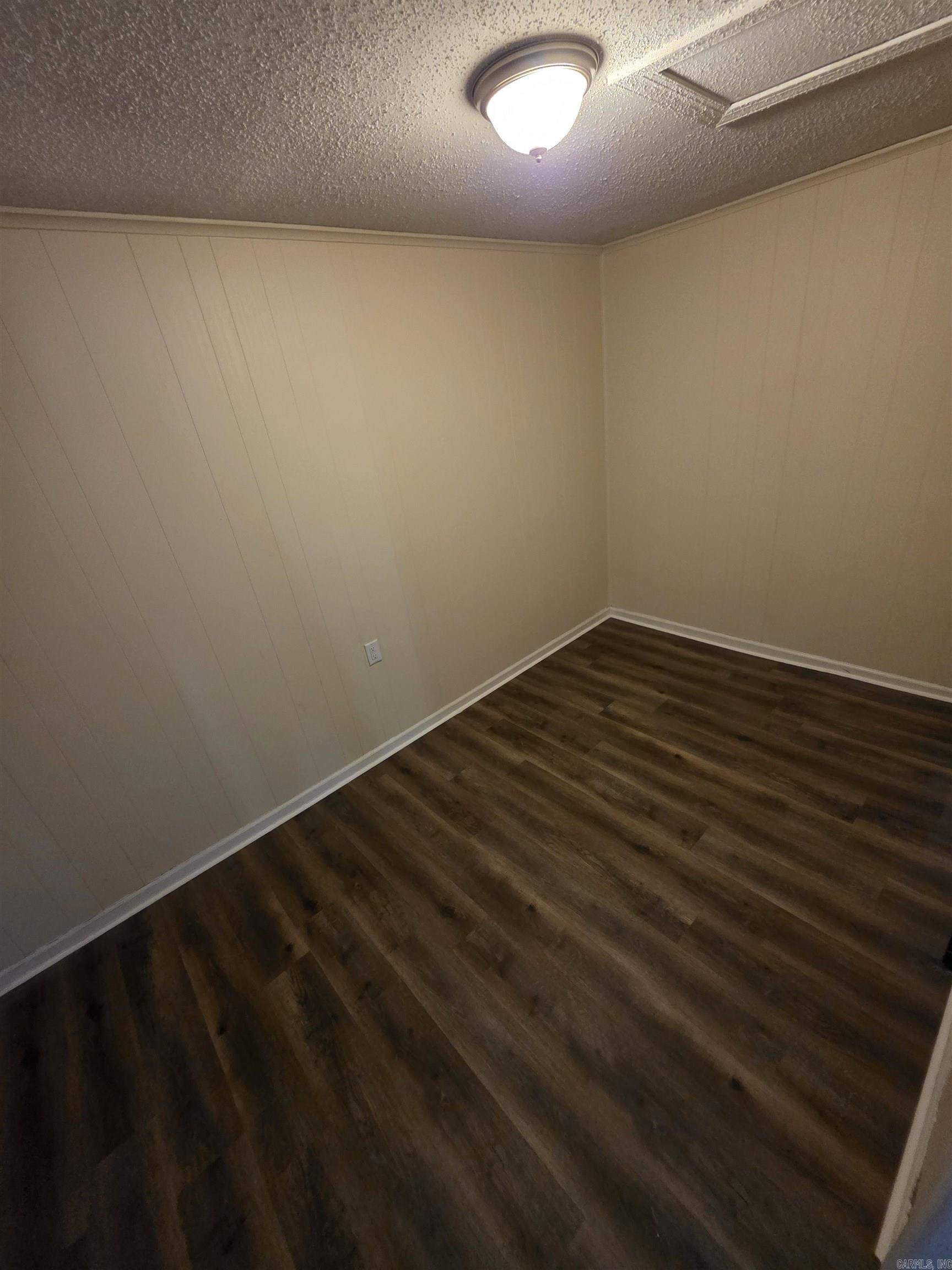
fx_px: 477
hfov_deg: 89.9
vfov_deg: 106.2
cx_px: 476
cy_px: 635
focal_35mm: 13
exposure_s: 1/60
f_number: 1.9
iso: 800
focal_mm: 2.2
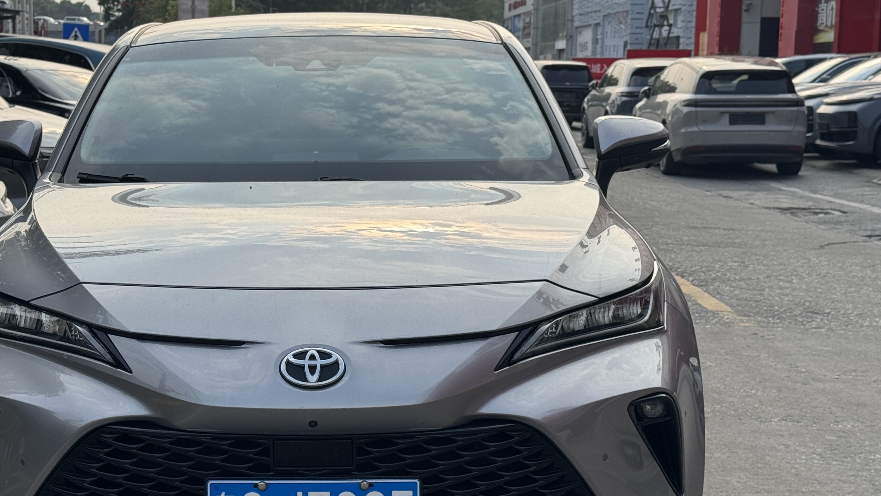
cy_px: 312
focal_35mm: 71
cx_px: 314
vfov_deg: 17.0
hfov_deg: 29.6
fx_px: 1658
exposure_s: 1/3096
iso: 64
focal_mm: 6.76
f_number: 1.78
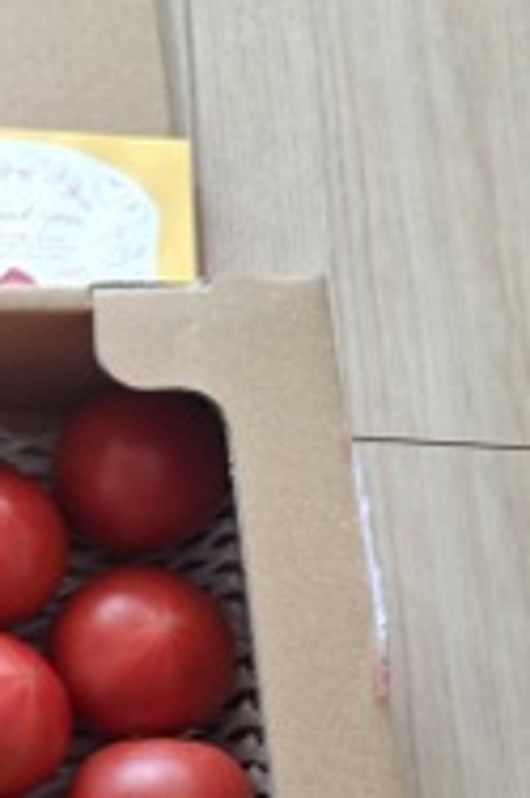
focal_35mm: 61
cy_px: 615
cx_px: -396
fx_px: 1349
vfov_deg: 32.2
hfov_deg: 18.1
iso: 250
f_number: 1.8
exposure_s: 1/50
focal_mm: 5.54
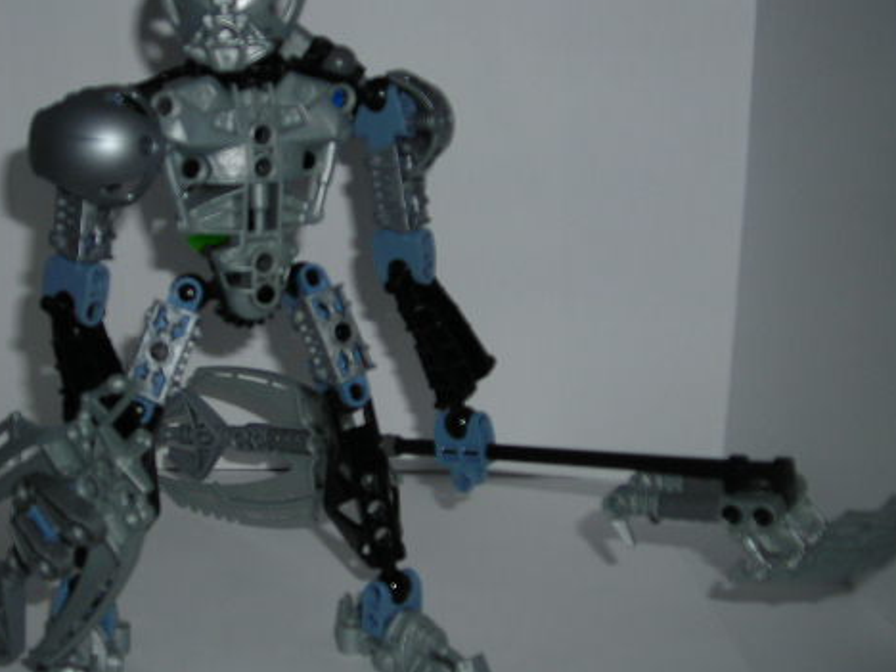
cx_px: 343
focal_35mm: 52
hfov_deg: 36.6
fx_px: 1346
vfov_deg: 28.0
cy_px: 291
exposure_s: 1/60.1
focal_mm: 6.3
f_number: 3.2
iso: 50
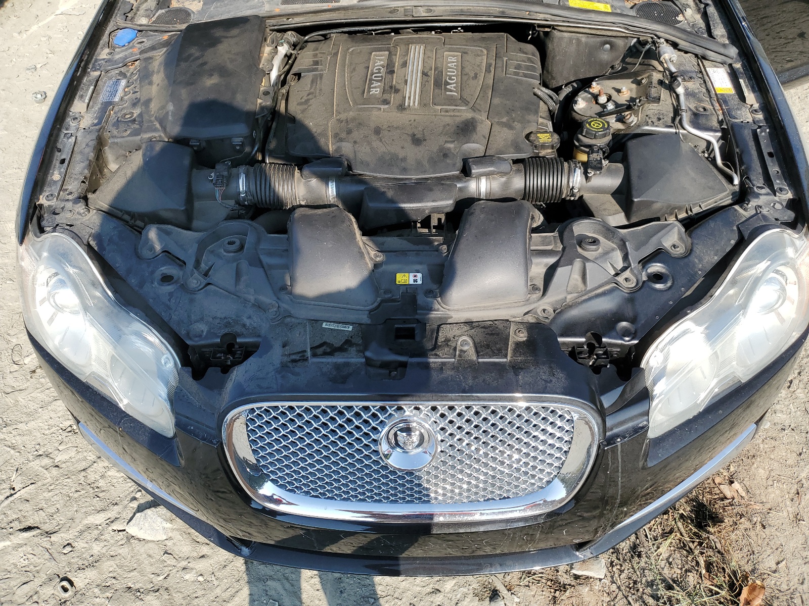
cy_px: 303
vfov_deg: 53.1
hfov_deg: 67.3
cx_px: 404
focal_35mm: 26
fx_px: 608
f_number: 1.5
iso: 50
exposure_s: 1/1429
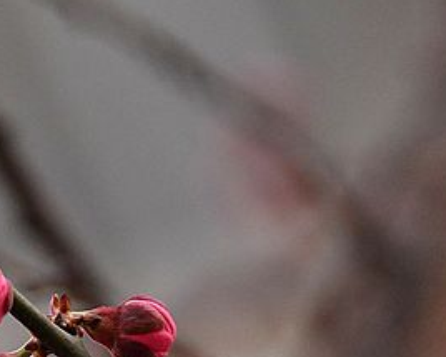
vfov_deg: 1.2
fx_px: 16607
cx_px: 219
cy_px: 662
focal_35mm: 1259
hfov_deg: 1.5
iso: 800
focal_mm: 300
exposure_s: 1/400
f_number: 5.6
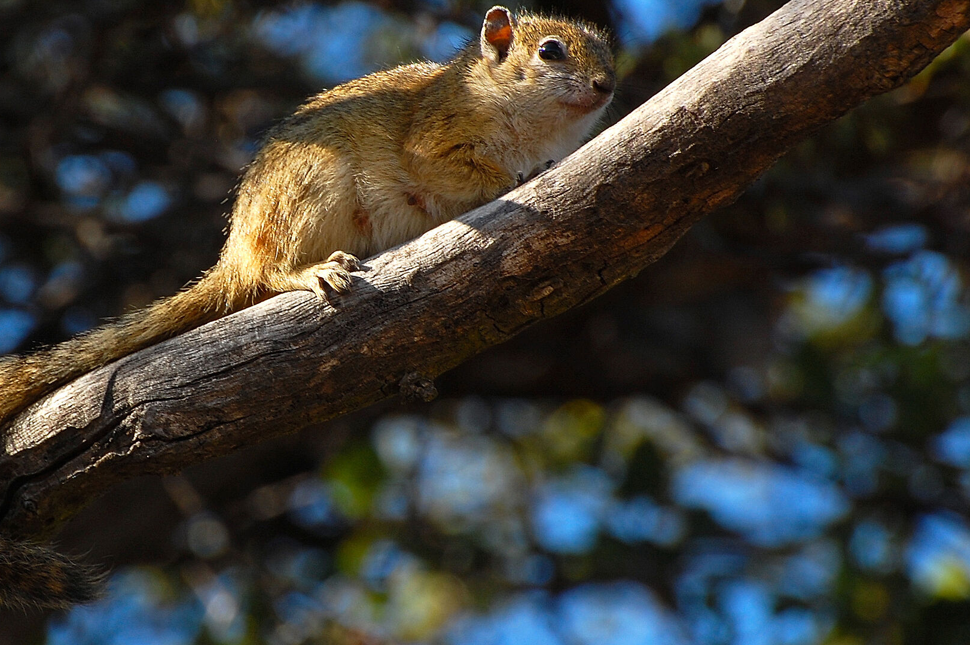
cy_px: 237
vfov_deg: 2.1
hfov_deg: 3.1
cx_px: 274
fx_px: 17927
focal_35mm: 666
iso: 200
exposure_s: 1/125
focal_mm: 300
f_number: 11
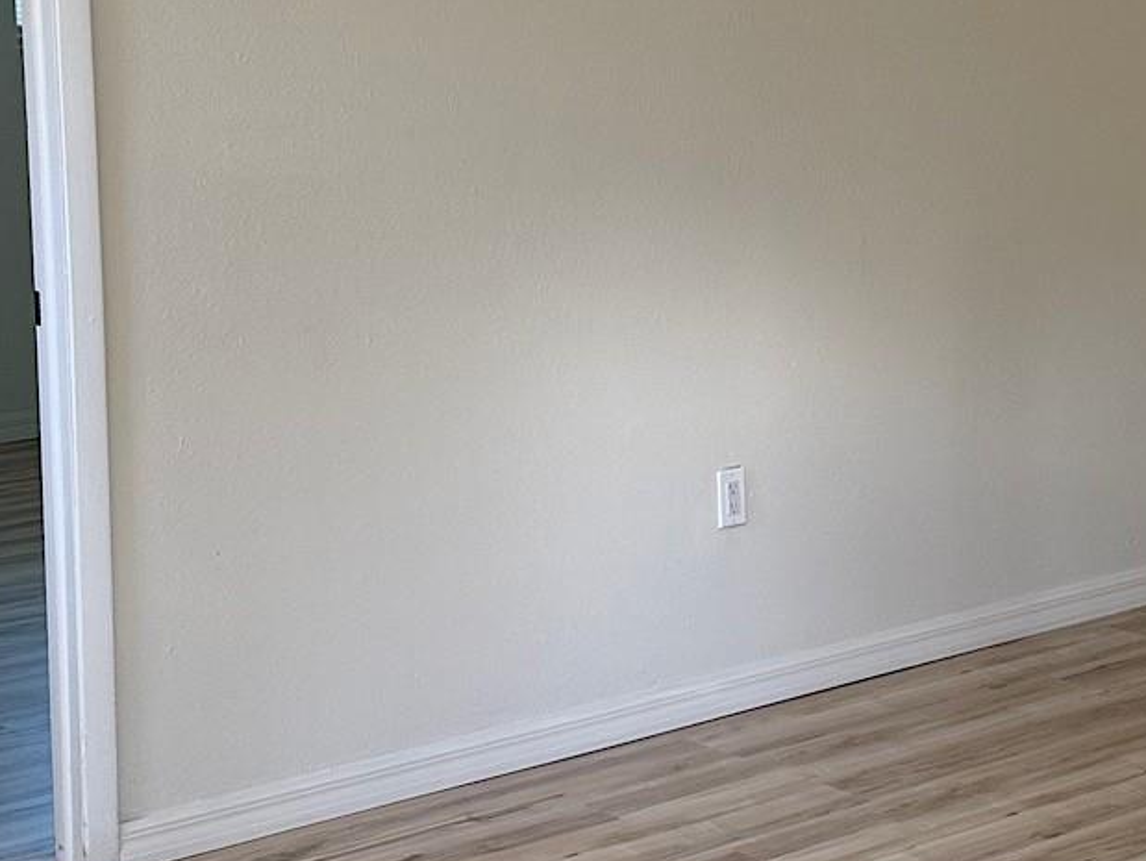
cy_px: 244
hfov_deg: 30.6
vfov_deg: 23.5
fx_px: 2054
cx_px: 874
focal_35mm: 62
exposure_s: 1/121
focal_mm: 6.76
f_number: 1.78
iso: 125
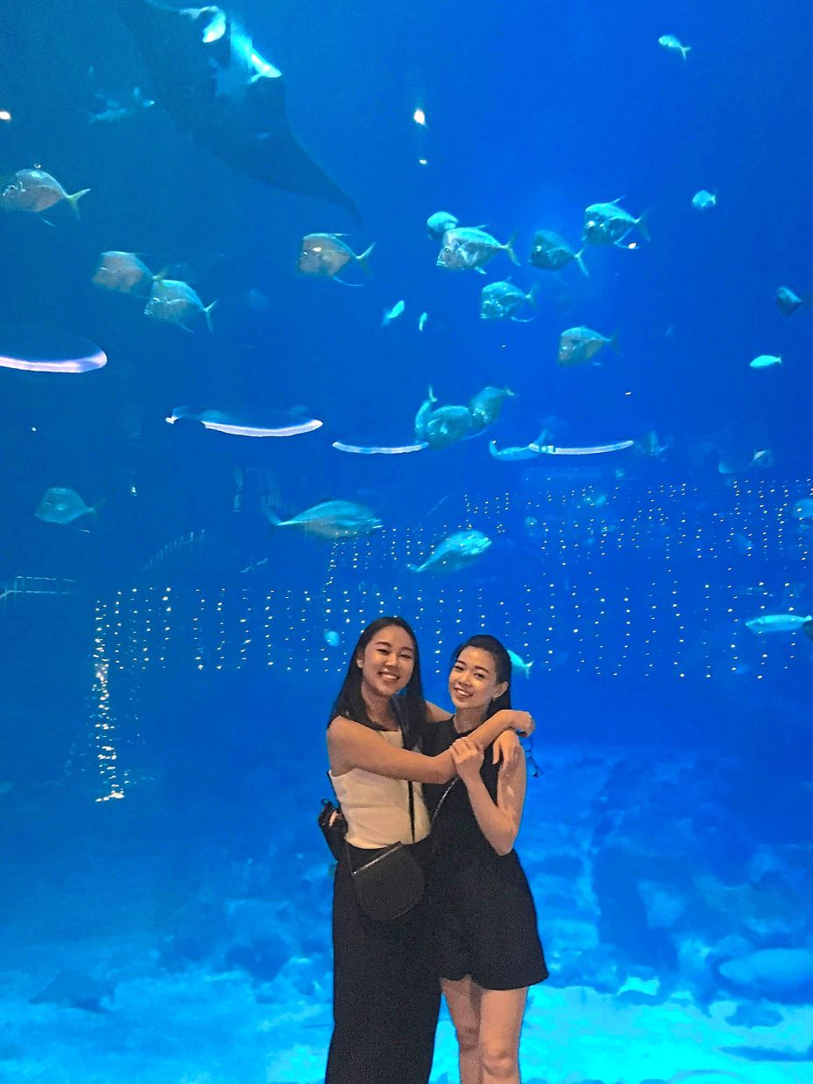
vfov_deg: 61.7
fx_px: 908
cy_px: 542
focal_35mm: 29
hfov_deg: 48.2
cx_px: 406
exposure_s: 1/17
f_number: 2.2
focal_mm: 4.15
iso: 500
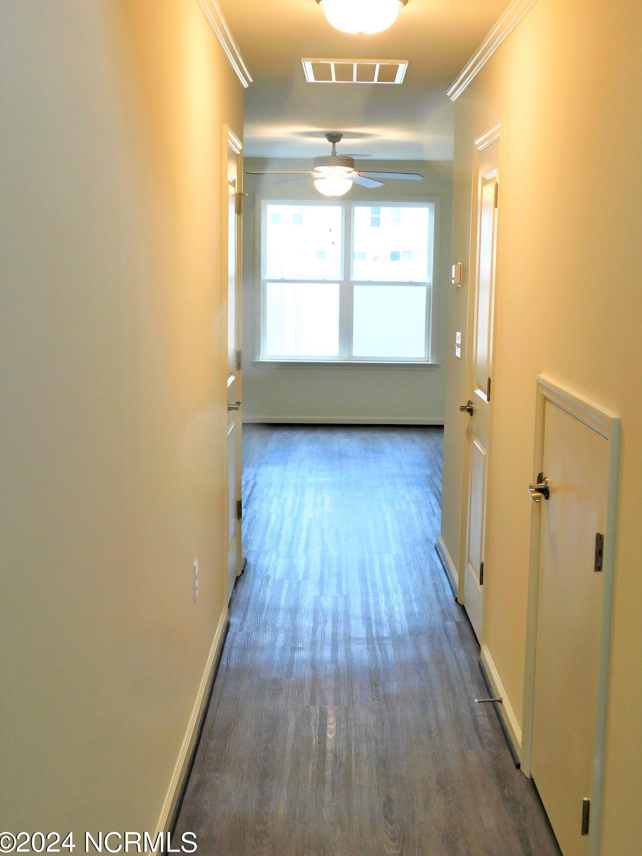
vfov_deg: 45.7
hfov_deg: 35.1
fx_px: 1014
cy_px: 400
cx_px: 358
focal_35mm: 41
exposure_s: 1/30
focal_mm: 6.3
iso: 160
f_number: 3.5
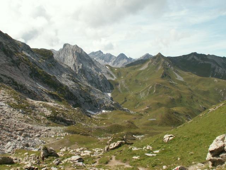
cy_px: 85
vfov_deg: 40.7
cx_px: 113
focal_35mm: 35
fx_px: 229
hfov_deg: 52.6
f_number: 6.3
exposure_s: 1/200
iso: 50
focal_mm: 5.86
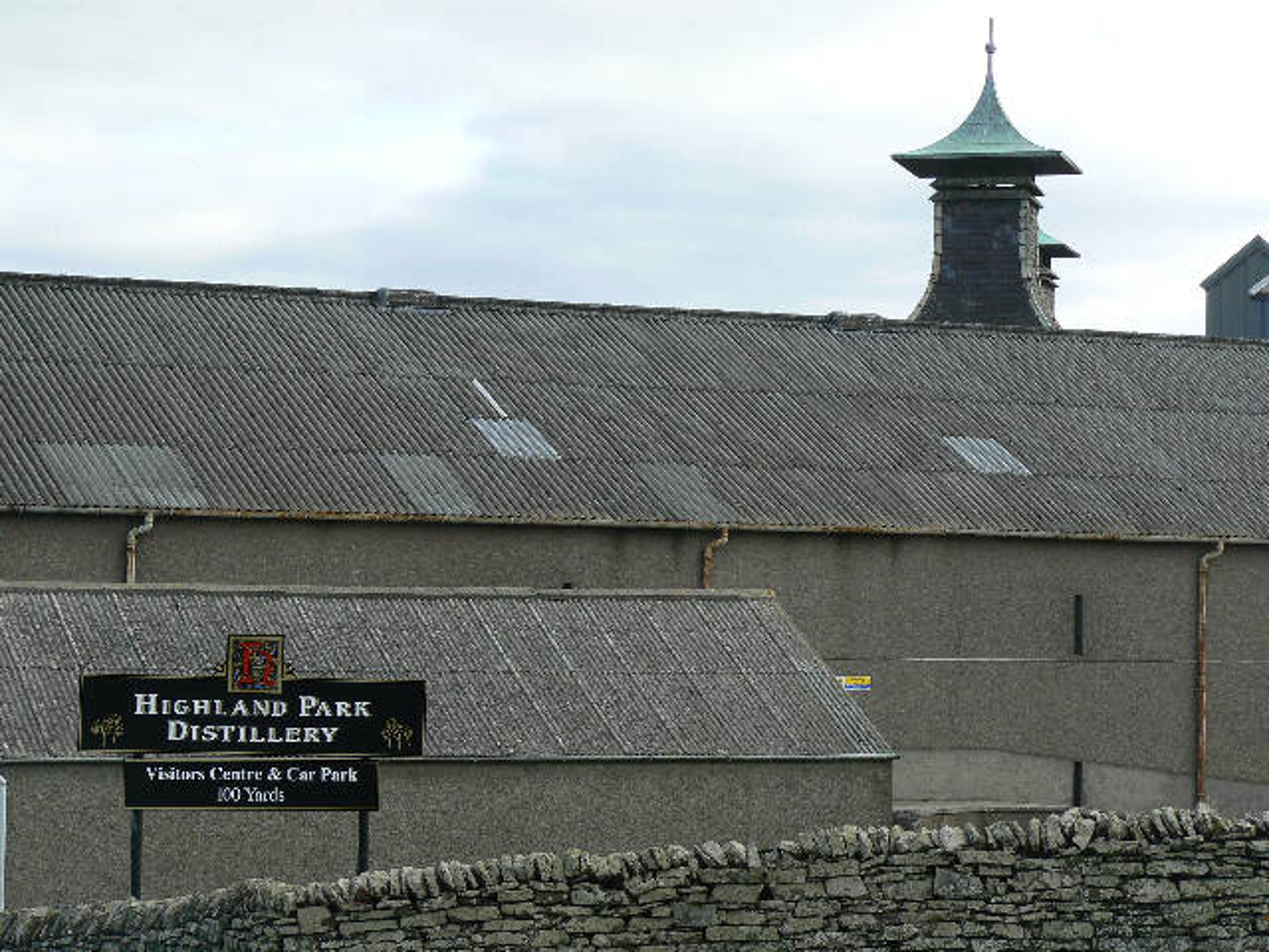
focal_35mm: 109
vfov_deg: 13.6
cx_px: 634
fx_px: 3996
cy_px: 476
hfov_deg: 18.0
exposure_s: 1/250
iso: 80
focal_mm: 18.2
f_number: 5.6
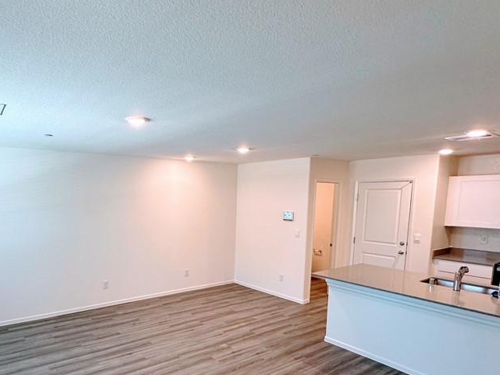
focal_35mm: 23
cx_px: 164
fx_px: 332
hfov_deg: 71.6
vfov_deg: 58.1
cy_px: 235
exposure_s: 1/120
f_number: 2.2
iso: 200
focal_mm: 2.22
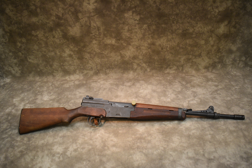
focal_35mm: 33
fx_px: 231
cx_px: 126
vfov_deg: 40.0
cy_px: 84
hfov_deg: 57.2
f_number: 3.8
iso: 1250
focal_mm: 22
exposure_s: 1/125
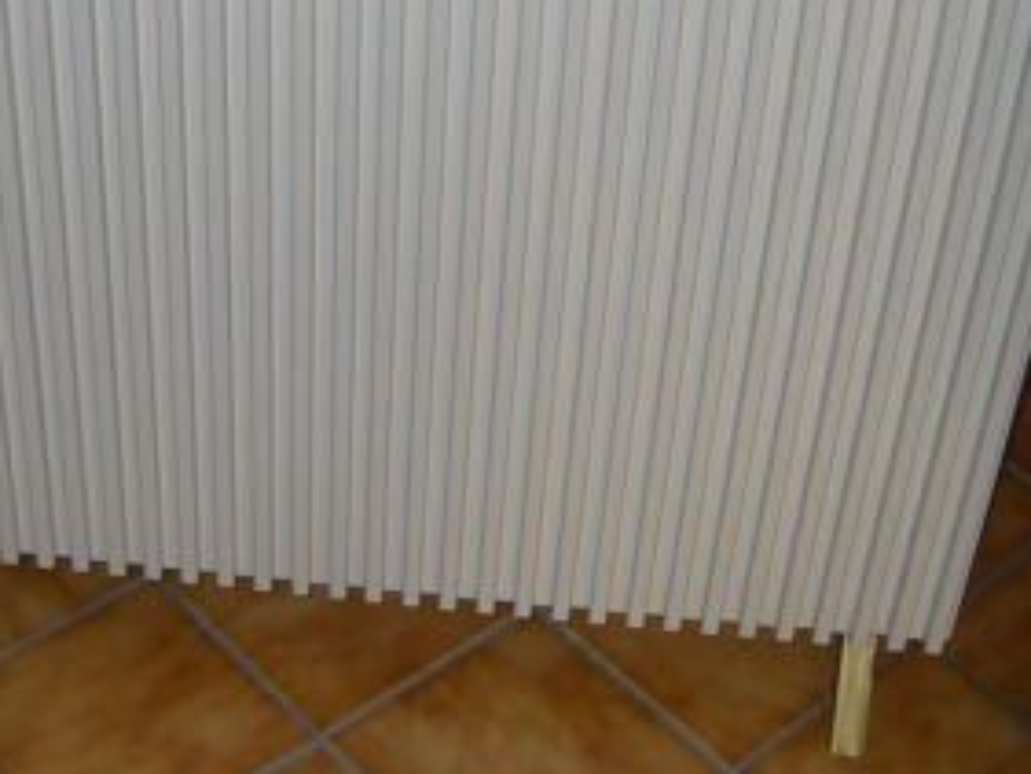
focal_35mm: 70
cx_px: 283
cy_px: 297
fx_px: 2086
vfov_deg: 21.0
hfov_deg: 27.5
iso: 64
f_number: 3.1
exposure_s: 1/30
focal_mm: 6.72
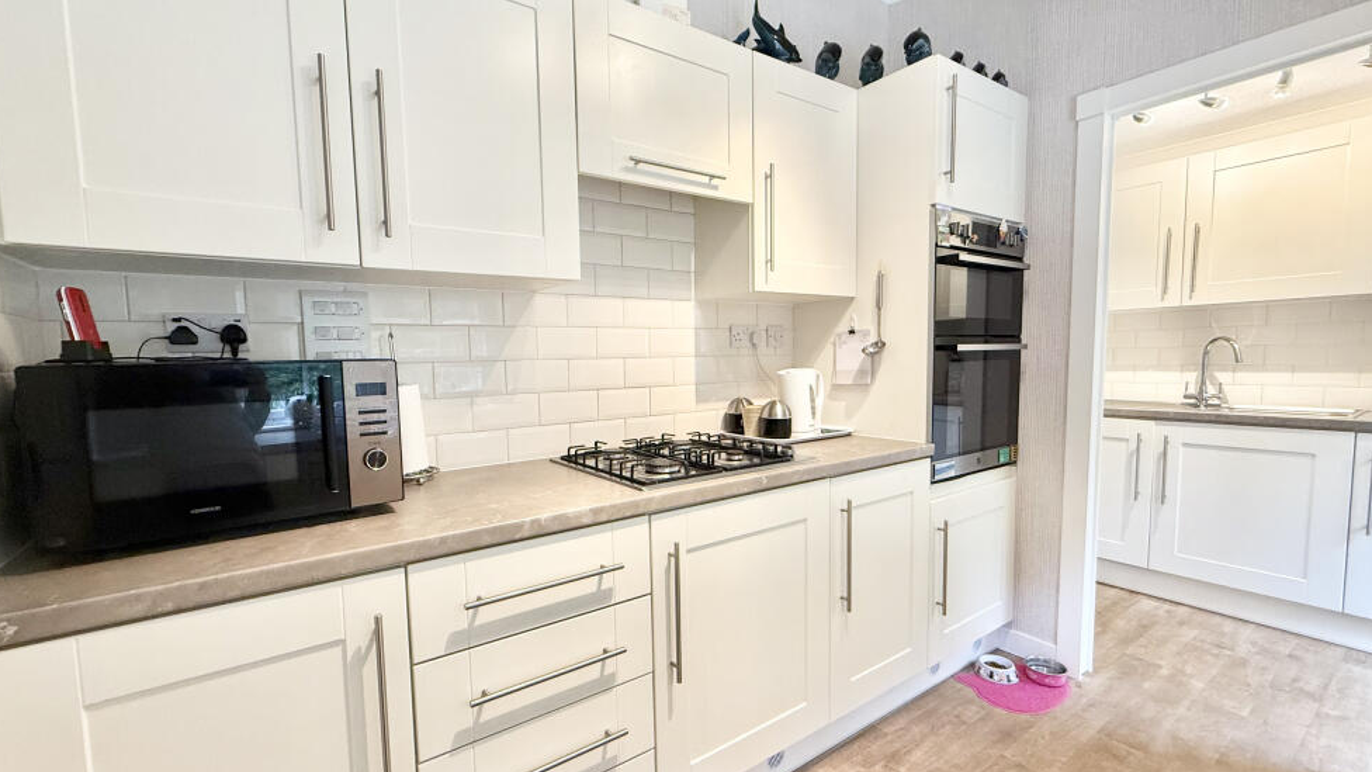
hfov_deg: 99.3
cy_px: 405
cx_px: 656
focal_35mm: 16
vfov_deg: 67.0
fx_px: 582
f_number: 2.2
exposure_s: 1/100
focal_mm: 2.22
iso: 320
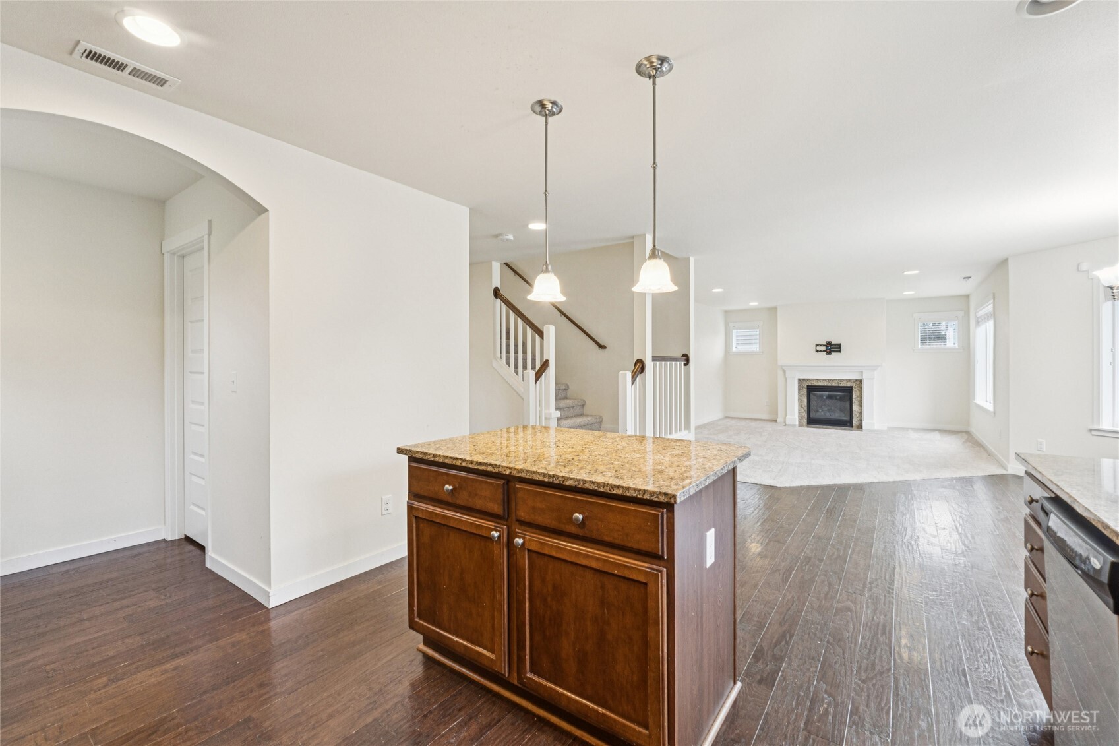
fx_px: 466
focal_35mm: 15
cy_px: 373
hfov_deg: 100.4
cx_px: 560
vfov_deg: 77.3
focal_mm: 10
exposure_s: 1/4
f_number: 9
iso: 250
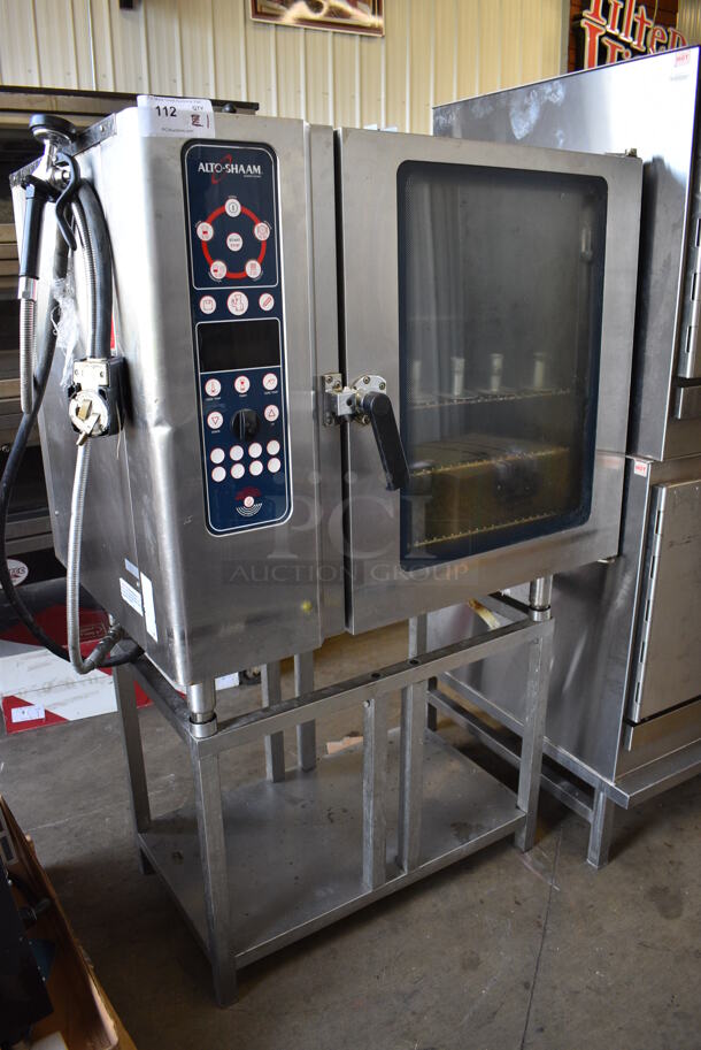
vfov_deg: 67.3
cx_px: 350
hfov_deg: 48.0
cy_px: 525
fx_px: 787
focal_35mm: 27
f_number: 3.5
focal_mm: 18
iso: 800
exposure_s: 1/160
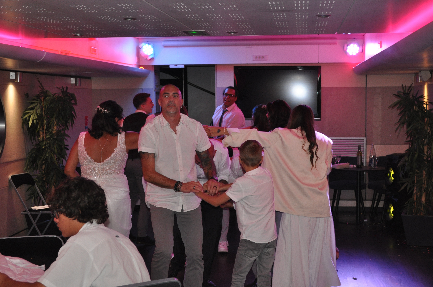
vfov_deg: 21.5
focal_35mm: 63
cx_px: 216
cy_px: 144
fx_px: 757
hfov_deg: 31.9
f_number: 5.3
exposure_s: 1/60
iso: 800
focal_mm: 42
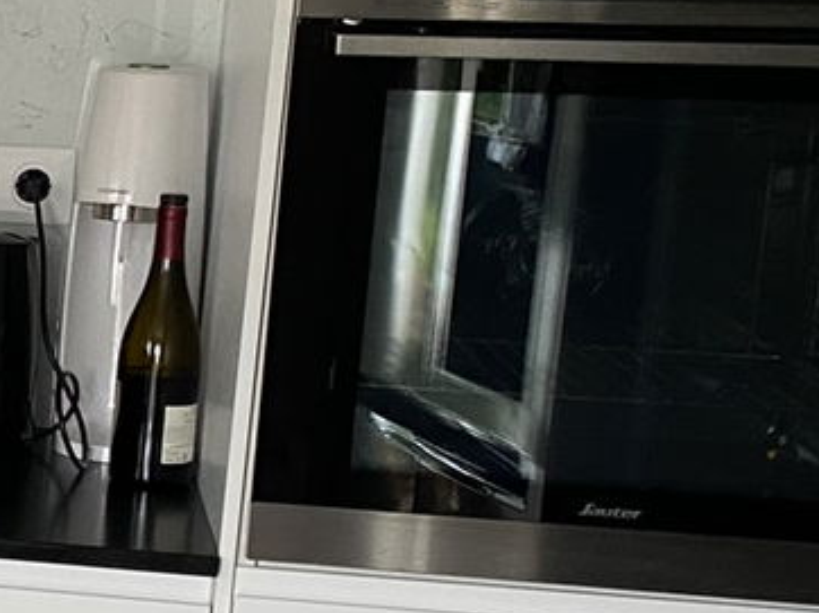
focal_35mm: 115
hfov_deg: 14.1
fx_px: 2719
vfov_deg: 12.8
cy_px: 425
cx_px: -880
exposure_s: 1/91
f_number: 1.8
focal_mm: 4.25
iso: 125
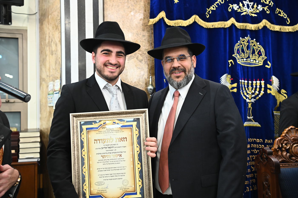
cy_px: 99
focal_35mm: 45
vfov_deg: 29.8
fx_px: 372
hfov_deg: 43.6
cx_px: 149
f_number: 4
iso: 1600
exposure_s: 1/160
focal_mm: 45
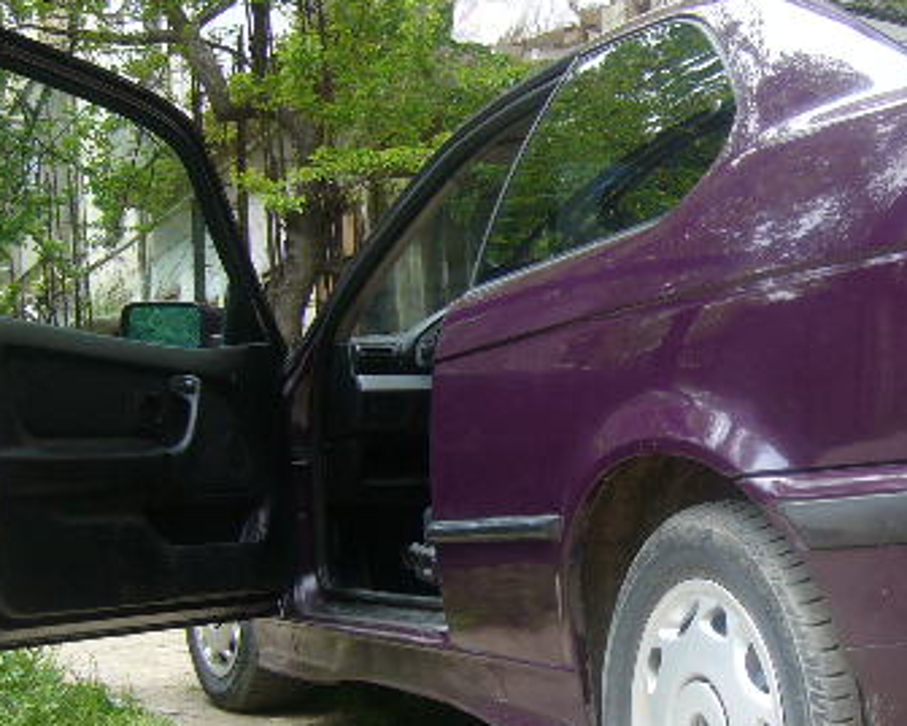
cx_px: 745
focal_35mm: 65
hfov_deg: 28.4
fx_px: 1745
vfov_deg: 23.5
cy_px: 413
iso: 80
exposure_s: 1/125
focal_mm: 5.8
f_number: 2.8
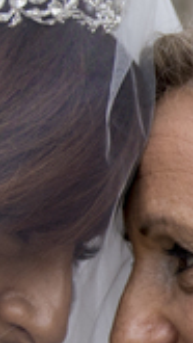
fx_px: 1662
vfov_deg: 11.7
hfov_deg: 6.3
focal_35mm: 183
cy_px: 246
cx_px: 459
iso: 320
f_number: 2.8
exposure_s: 1/1000
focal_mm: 24
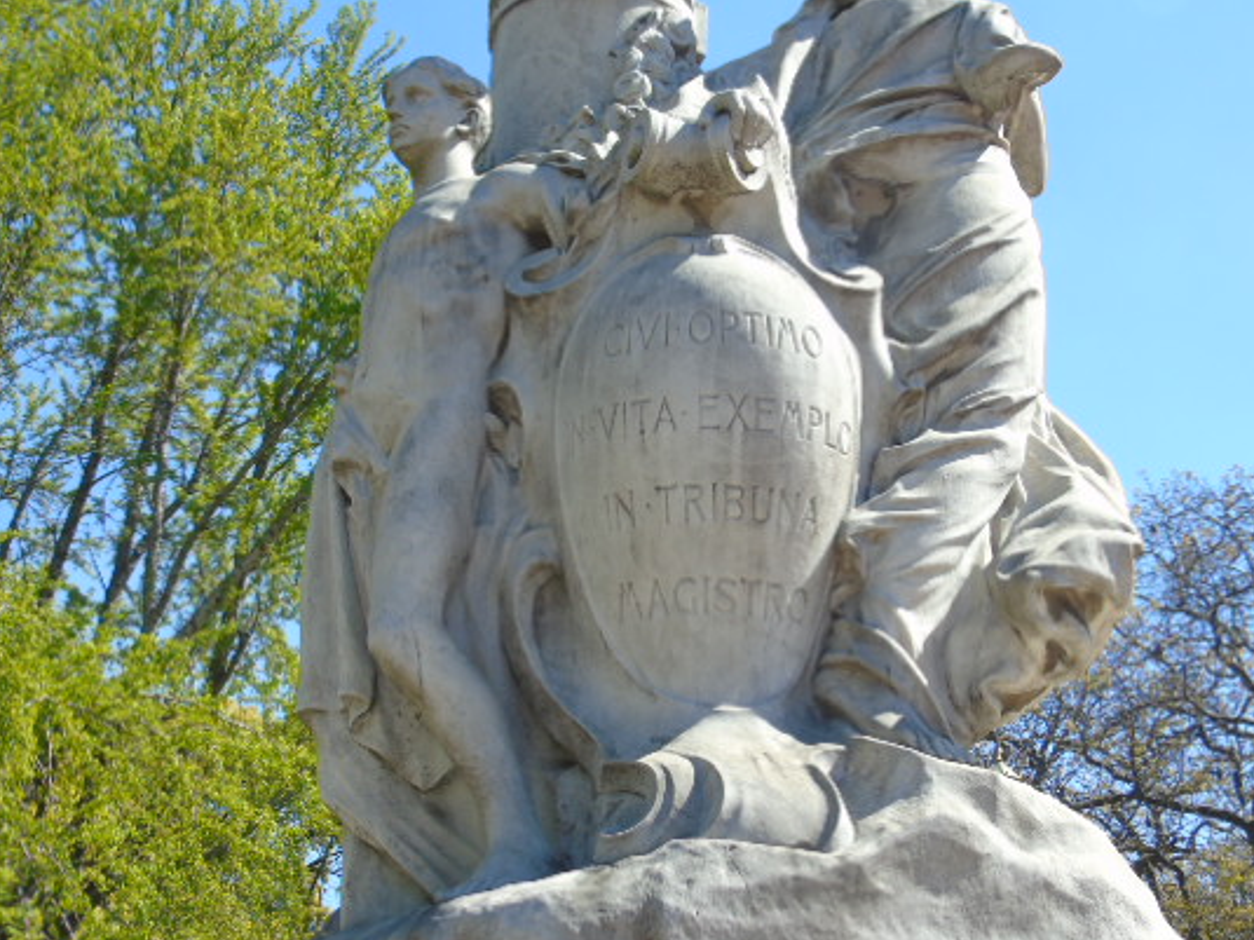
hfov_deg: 34.9
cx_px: 691
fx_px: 1992
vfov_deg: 26.5
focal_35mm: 55
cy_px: 481
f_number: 4.1
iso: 80
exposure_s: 1/320
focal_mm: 8.2
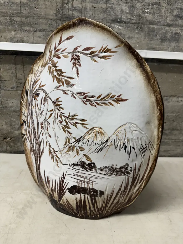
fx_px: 169
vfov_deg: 71.6
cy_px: 122
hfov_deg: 56.8
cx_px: 92
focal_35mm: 24
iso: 100
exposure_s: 1/100
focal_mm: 6.86
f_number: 1.78
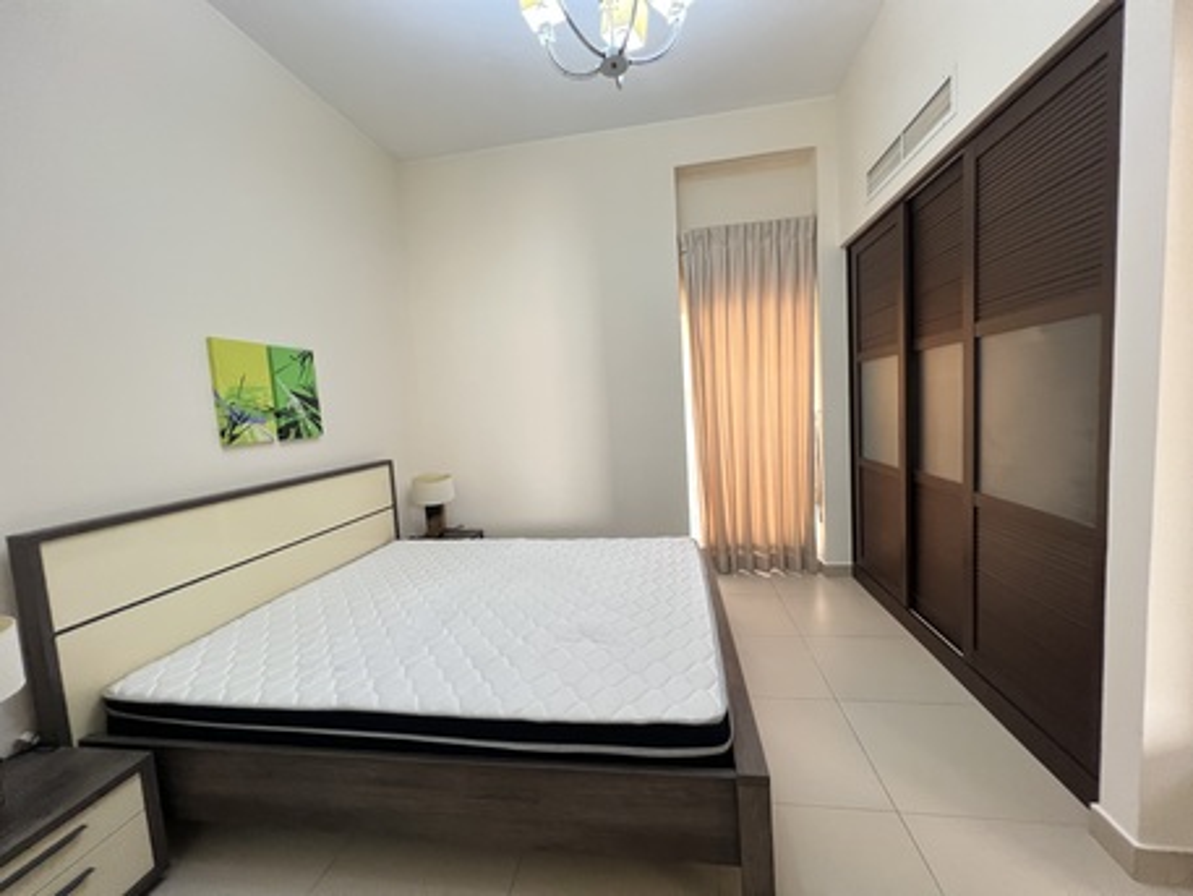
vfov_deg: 89.9
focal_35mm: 13
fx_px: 448
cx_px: 596
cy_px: 448
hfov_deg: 106.2
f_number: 1.8
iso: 500
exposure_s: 1/50
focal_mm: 1.57
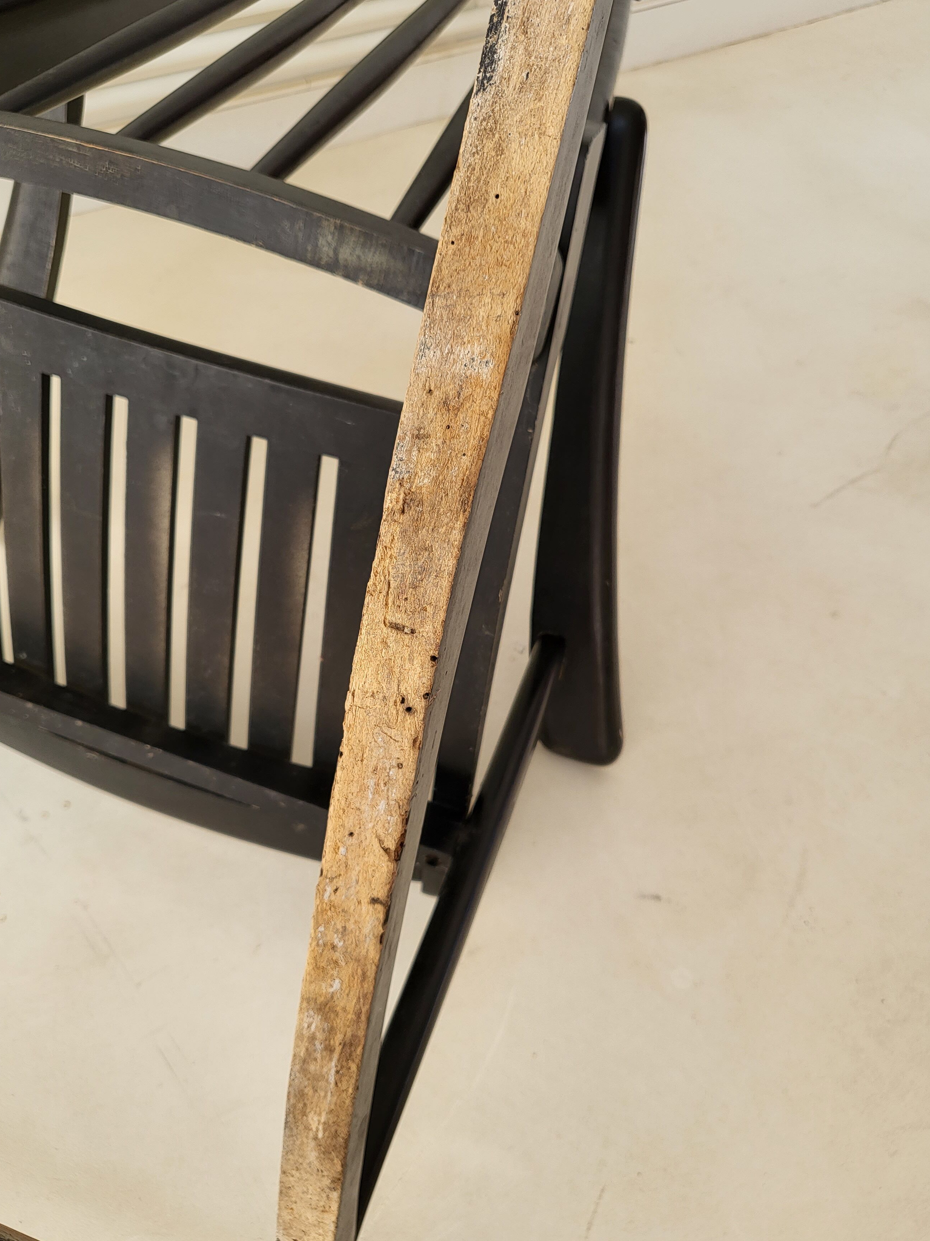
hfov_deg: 46.6
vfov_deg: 59.9
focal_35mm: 30
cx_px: 395
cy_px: 647
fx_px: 1075
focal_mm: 4.25
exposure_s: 1/167
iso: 50
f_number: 1.8
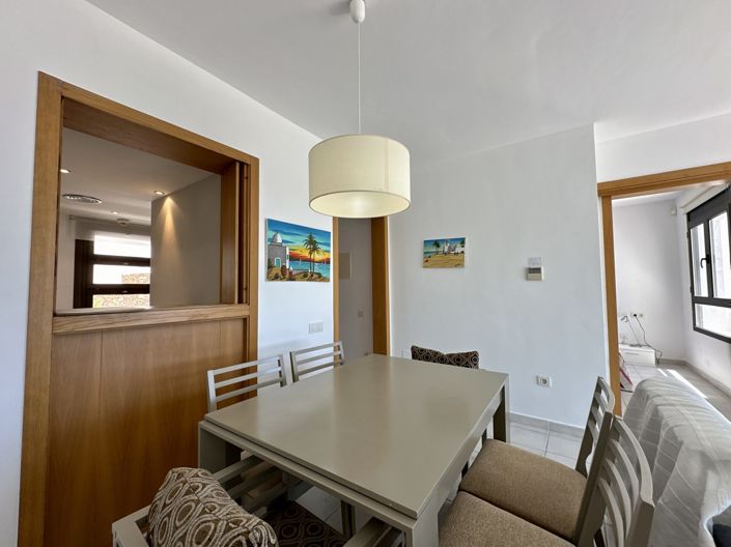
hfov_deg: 102.1
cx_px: 366
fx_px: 295
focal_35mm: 14
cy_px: 274
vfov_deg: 85.6
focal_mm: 2.22
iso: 40
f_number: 2.2
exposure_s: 1/168
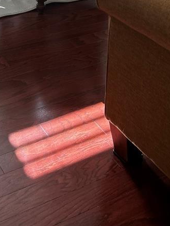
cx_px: 11
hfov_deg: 20.3
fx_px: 464
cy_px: -81
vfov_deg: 23.6
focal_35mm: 71
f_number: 1.5
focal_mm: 5.7
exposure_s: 1/162
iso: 50
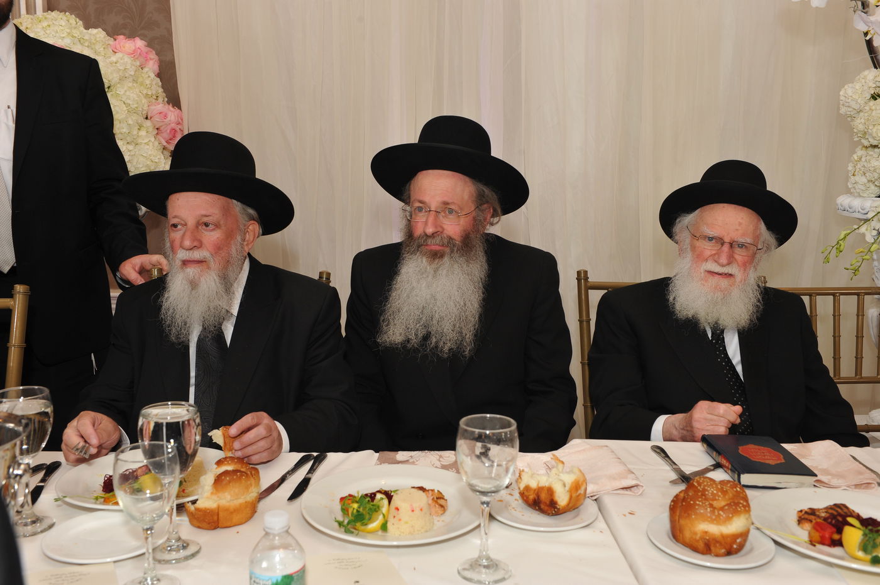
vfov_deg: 37.8
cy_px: 292
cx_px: 440
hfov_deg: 54.5
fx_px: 855
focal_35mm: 35
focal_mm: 35
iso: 1000
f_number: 7.1
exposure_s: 1/60
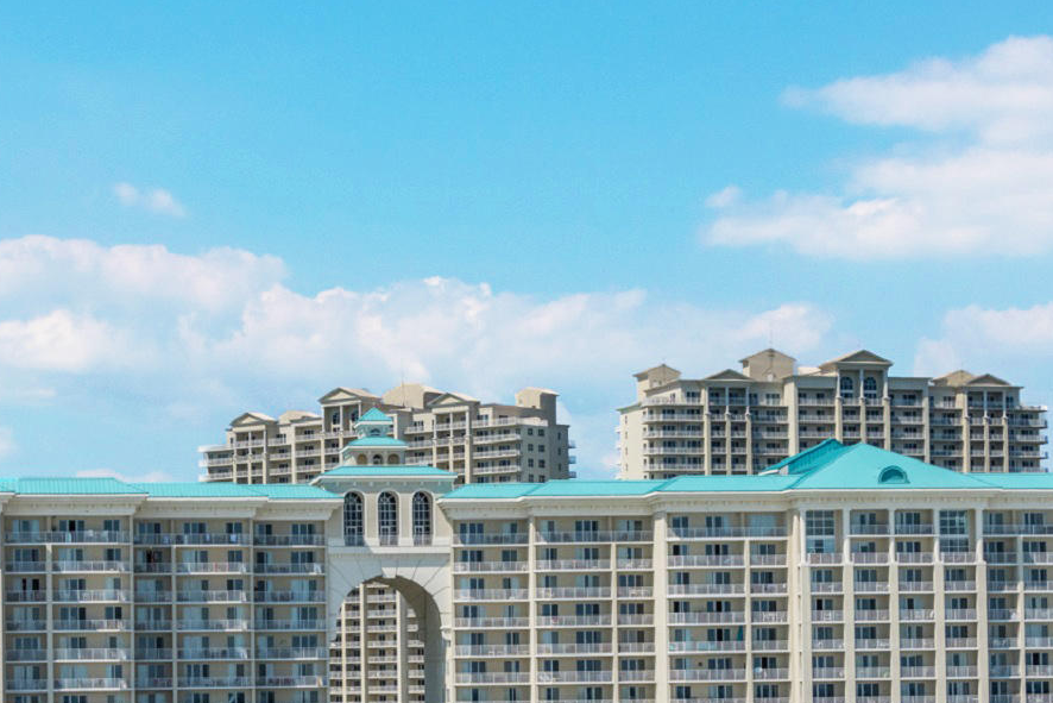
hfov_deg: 22.3
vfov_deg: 14.9
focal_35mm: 91
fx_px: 2662
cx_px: 382
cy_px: 577
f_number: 11
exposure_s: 1/1600
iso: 400
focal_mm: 42
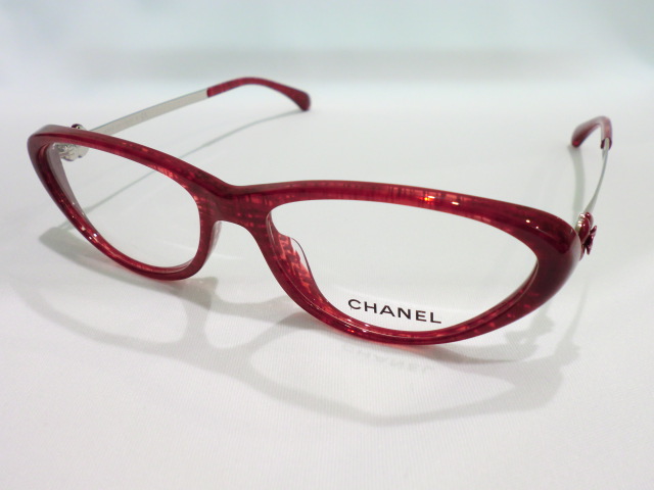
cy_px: 245
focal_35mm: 32
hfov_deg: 56.8
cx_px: 327
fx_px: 605
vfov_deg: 44.2
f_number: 3.5
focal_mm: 5.8
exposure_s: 1/60
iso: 125
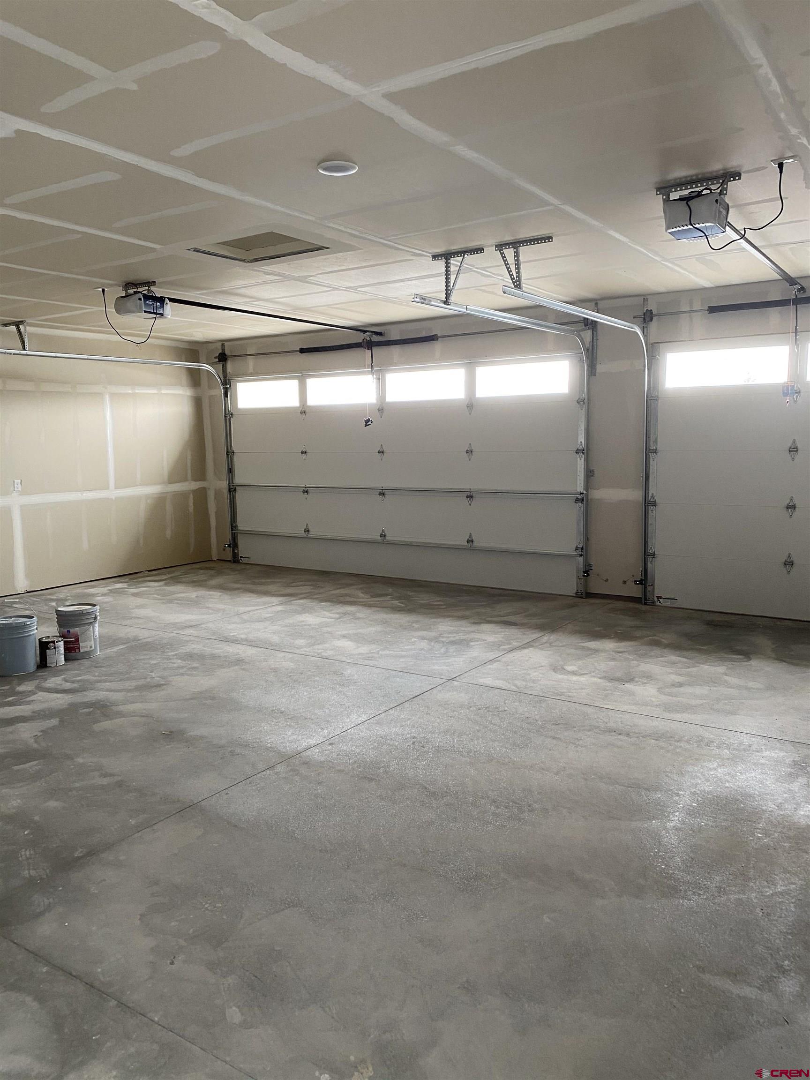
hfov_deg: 53.1
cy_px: 540
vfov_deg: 67.3
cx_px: 405
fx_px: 811
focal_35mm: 26
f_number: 1.8
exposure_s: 1/60
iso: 125
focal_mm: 4.25
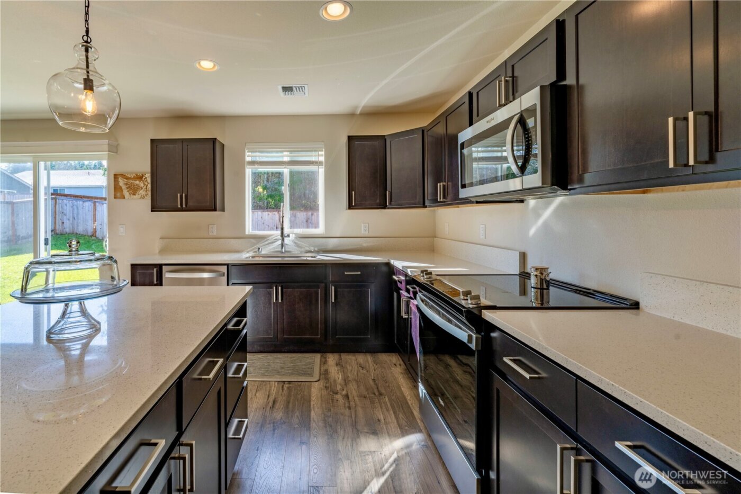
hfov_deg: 104.3
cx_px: 370
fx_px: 288
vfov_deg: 81.2
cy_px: 247
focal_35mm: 14
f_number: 11
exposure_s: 1/80
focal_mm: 14
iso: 320
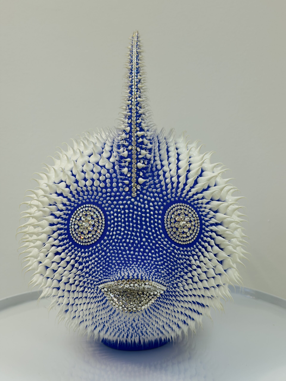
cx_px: 143
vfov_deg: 39.7
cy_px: 190
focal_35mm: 48
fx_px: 529
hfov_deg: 30.3
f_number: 1.78
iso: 50
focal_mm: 6.76
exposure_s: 1/121
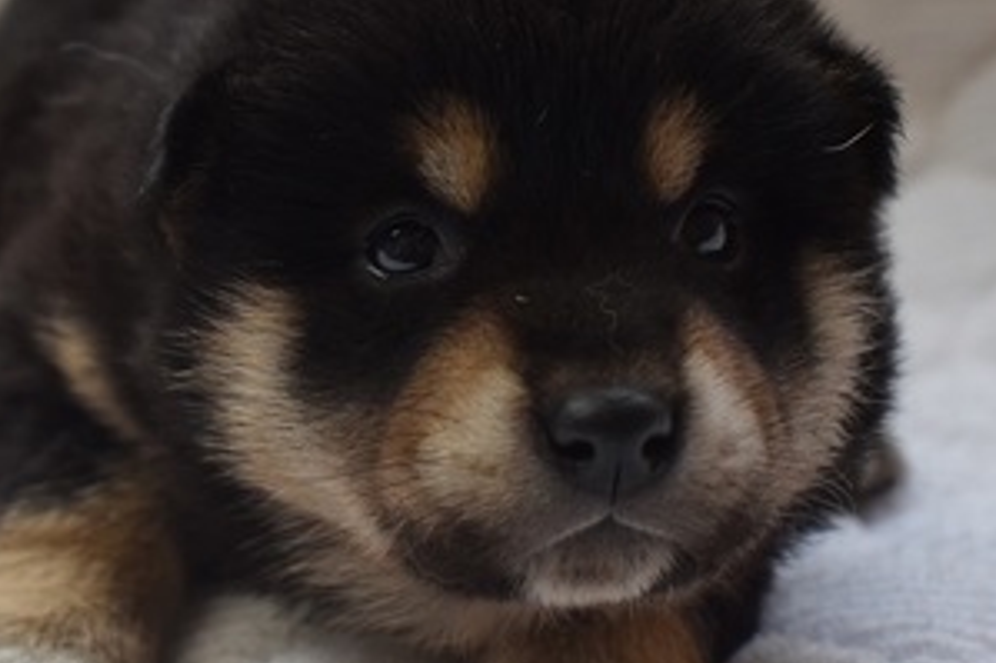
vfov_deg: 14.4
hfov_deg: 21.5
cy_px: 327
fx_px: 2624
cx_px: 436
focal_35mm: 95
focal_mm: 35
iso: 450
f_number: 4.5
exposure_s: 1/60
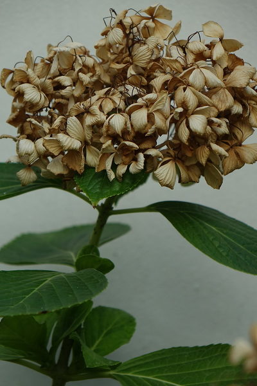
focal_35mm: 178
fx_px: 1906
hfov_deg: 7.7
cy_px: 193
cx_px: 128
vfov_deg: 11.5
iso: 125
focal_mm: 65.23
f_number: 4
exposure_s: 1/200
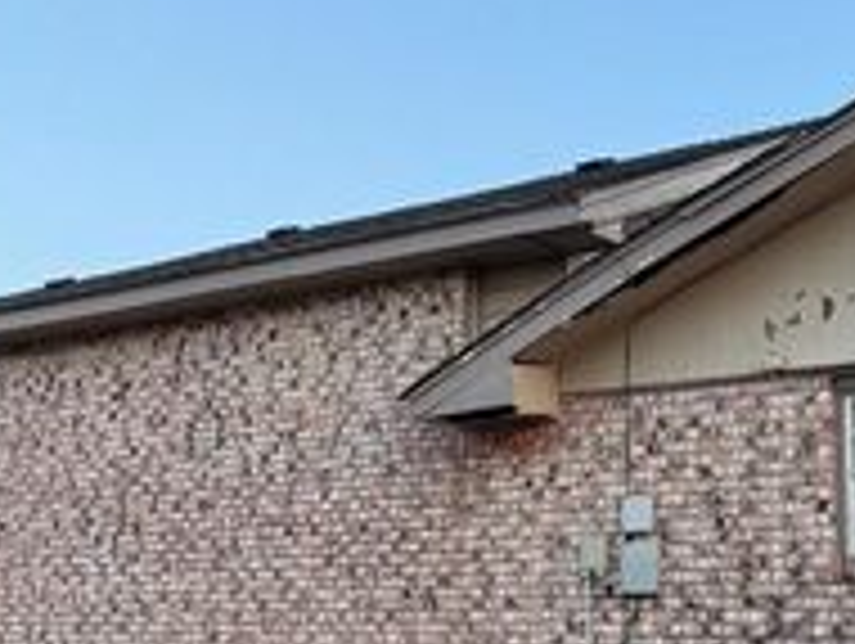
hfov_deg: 30.6
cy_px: 484
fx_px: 1558
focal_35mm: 63
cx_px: 342
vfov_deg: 23.1
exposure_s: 1/121
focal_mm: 6.76
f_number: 1.78
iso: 64
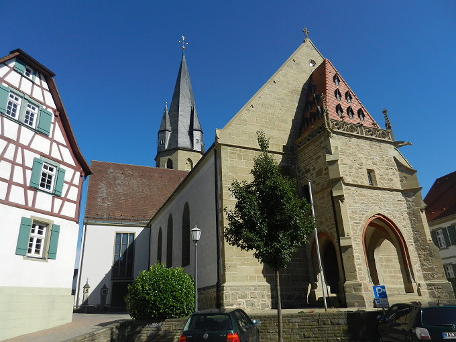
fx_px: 329
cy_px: 171
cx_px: 228
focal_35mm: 25
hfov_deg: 69.4
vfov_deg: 54.9
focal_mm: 4.5
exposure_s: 1/640
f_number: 7
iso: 160
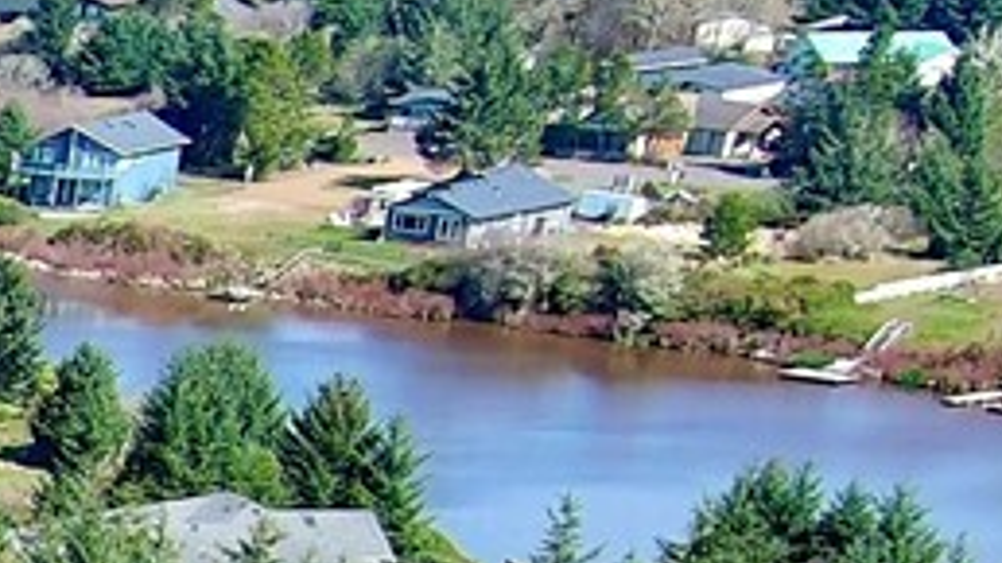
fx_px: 5313
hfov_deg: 8.6
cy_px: 1512
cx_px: -2173
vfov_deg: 5.8
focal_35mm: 200
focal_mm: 10.57
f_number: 2.8
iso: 100
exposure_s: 1/755
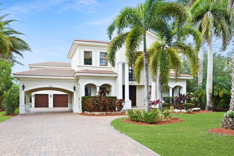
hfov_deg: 68.4
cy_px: 99
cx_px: 89
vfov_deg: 49.0
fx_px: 169
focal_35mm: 26
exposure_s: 1/60
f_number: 13
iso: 200
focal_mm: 18
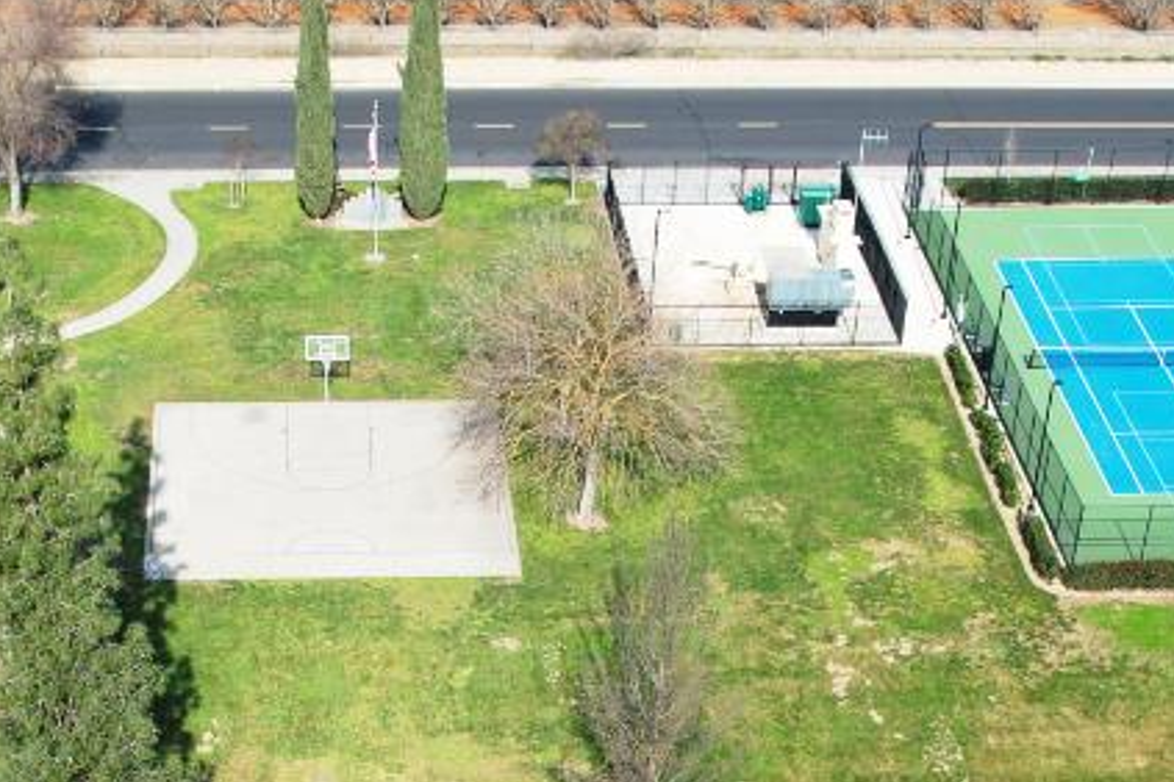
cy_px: 1037
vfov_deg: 16.5
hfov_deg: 25.9
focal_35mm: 78
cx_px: 427
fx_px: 2543
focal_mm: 8.38
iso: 110
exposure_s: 1/1250
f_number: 2.8
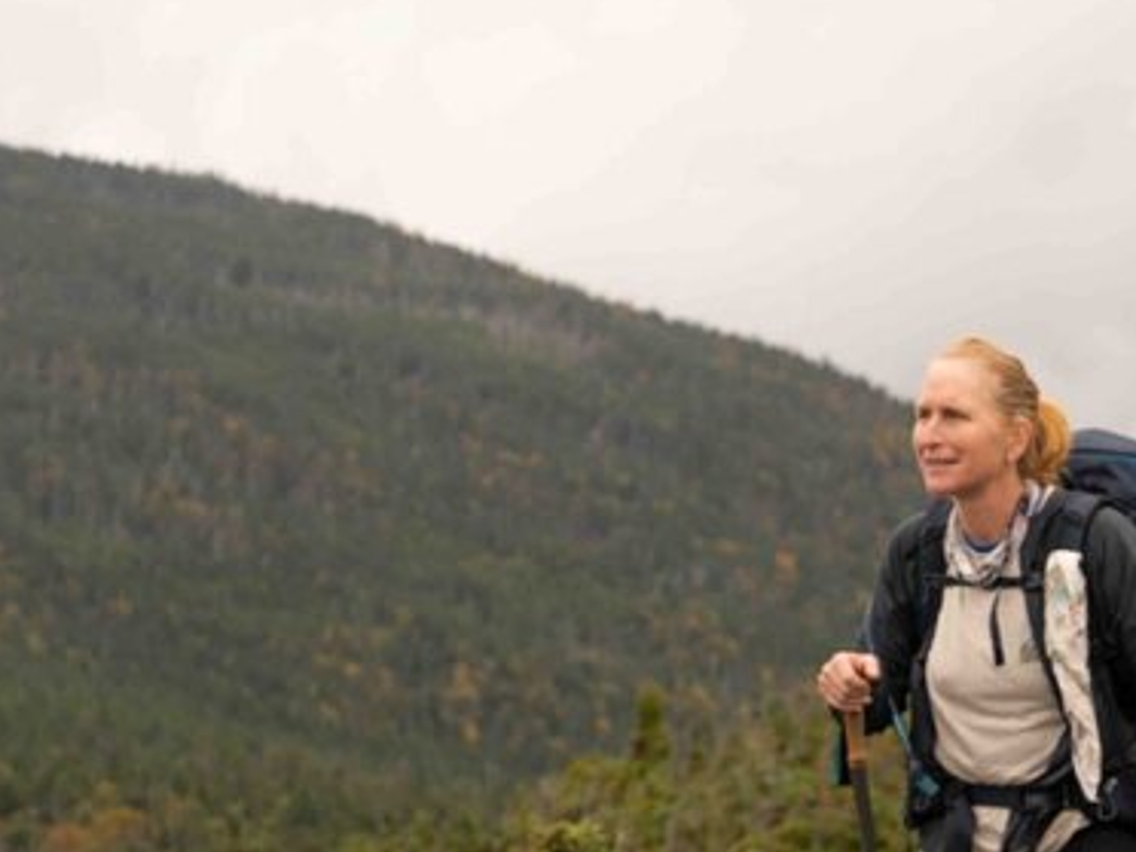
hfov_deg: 9.1
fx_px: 7121
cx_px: 1069
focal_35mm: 217
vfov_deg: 6.8
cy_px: 663
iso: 100
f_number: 7.1
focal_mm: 70
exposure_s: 1/250
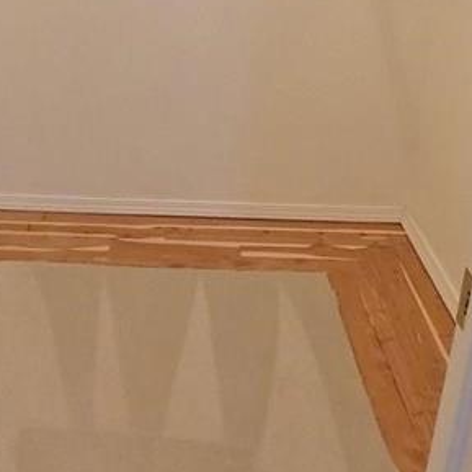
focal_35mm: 54
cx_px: 119
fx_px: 833
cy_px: 85
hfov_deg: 31.1
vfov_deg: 30.7
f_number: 3.1
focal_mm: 4
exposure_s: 1/20
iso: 400
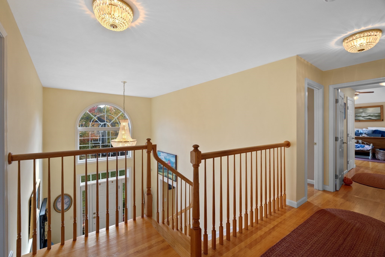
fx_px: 171
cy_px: 128
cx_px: 192
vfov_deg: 73.7
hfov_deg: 96.7
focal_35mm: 16
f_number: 8
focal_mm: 16
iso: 320
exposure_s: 1/3
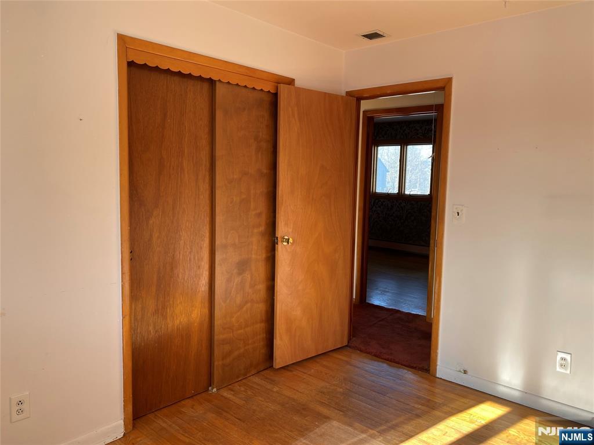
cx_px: 297
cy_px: 222
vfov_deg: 53.1
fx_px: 446
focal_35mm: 26
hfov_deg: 67.3
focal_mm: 4.25
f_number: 1.8
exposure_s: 1/122
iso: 40
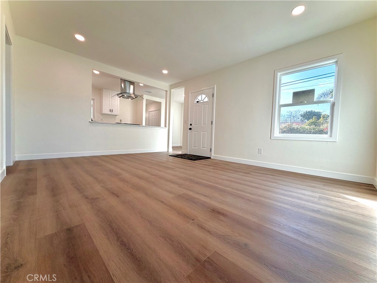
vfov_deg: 85.7
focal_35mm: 14
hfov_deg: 102.1
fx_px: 152
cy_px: 142
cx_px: 188
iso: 64
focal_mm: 2.22
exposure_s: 1/186
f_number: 2.2
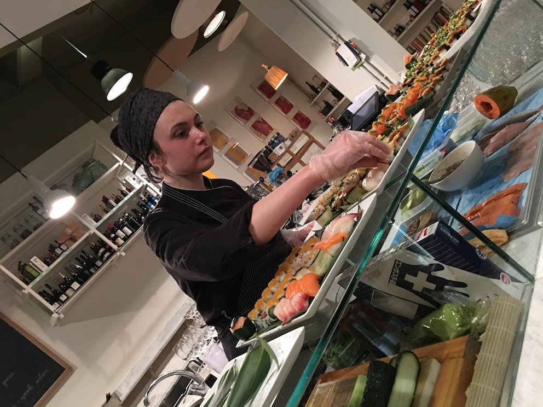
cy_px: 204
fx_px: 455
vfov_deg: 48.2
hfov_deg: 61.7
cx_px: 272
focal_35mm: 29
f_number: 2.2
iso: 160
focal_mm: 4.15
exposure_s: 1/8
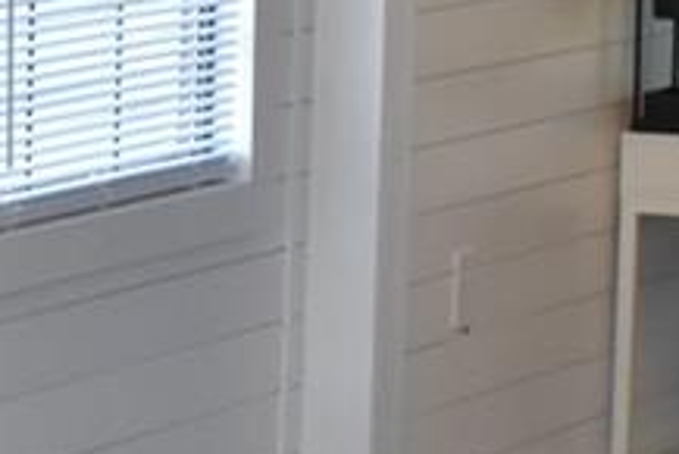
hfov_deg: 8.1
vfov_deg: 5.7
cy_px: 432
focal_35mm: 243
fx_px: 4586
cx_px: -607
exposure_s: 1/200
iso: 800
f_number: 4.5
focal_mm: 22
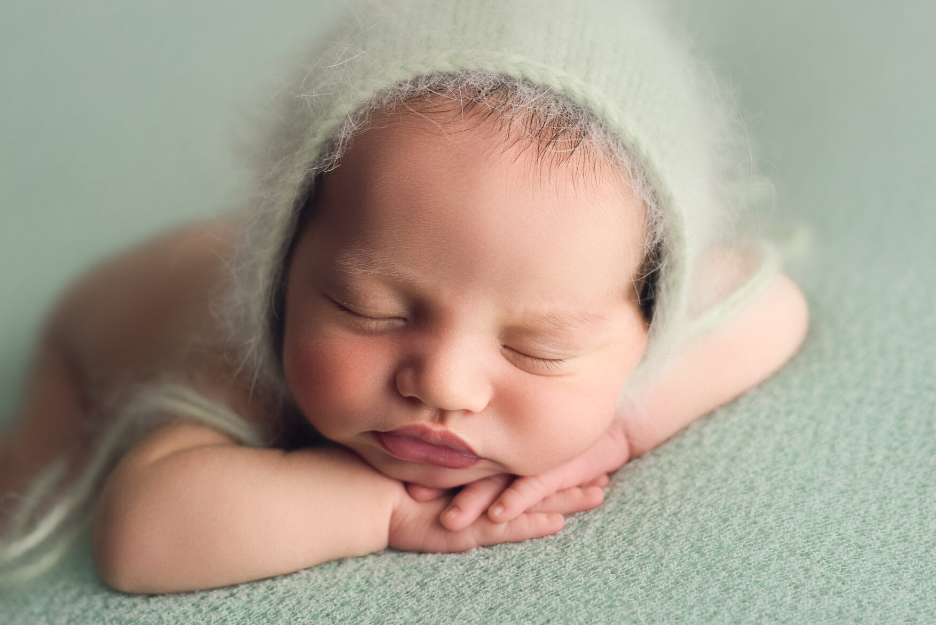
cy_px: 245
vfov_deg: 18.7
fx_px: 1899
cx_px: 351
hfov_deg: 27.6
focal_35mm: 73
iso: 100
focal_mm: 50
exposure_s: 1/125
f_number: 2.8
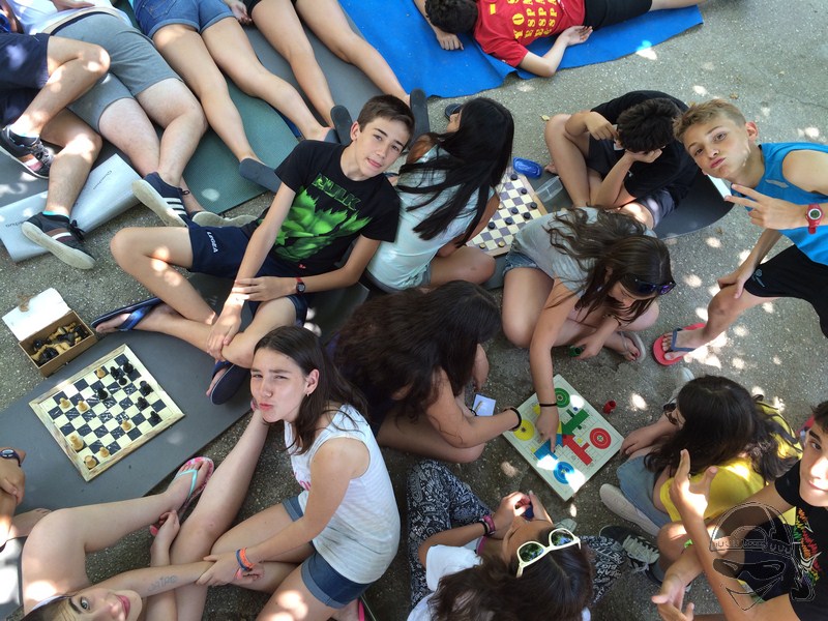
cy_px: 310
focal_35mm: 29
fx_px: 694
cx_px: 414
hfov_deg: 61.7
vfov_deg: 48.2
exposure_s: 1/100
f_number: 2.2
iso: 40
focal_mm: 4.15
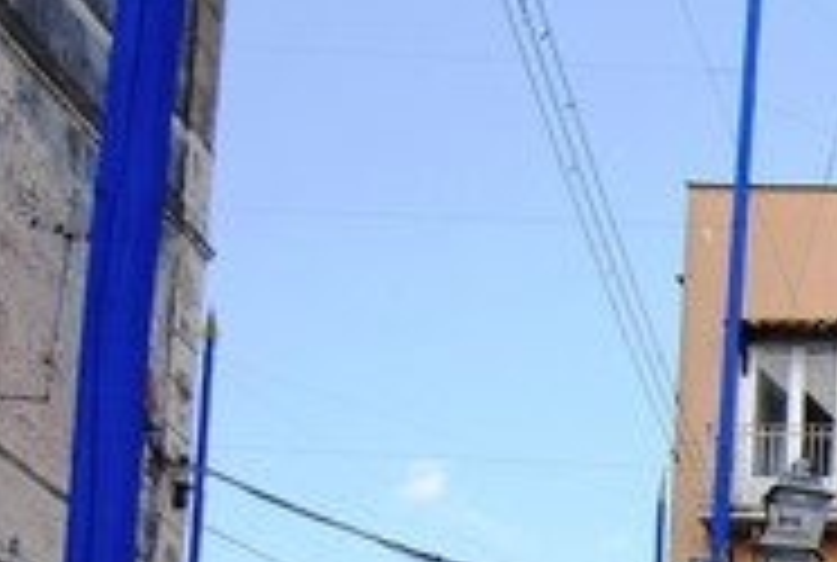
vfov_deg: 10.9
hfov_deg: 15.1
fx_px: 2703
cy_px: 1117
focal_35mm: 116
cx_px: 1530
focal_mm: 18
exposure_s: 1/1000
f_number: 4
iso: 160
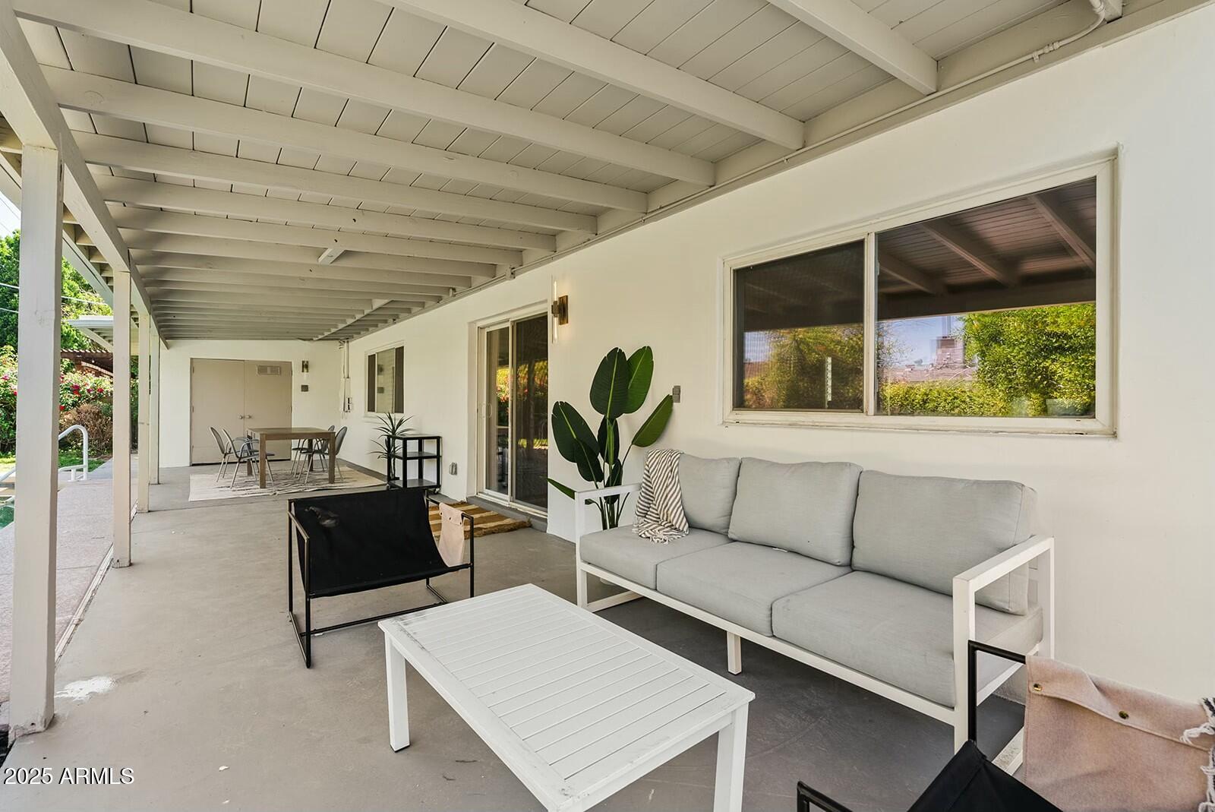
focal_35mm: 16
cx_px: 608
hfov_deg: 96.7
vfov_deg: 73.8
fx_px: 540
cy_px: 406
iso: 100
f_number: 8
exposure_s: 1/25
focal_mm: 16
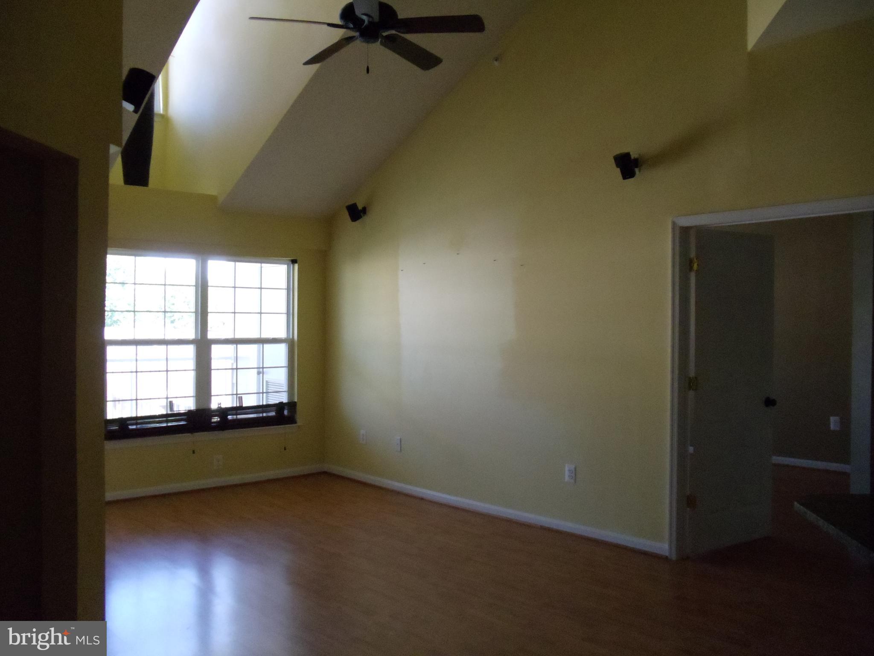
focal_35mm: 44
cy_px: 328
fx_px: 1111
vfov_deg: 32.9
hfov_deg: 42.9
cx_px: 437
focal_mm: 6
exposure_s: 1/125
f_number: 3.5
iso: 800
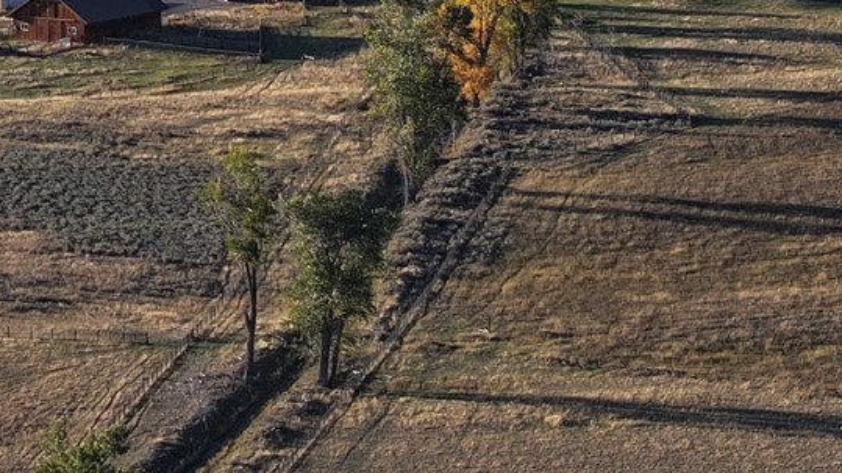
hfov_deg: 7.3
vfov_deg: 4.2
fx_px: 6474
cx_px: -469
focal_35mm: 290
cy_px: -339
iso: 190
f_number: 2.8
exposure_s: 1/1250
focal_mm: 19.35
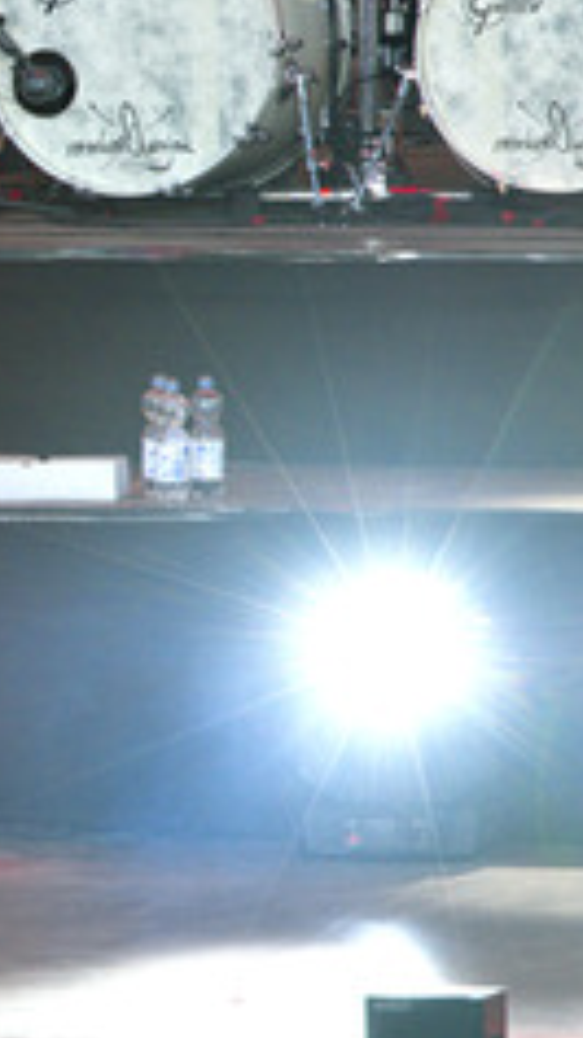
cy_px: 403
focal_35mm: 996
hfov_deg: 1.2
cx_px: -204
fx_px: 27421
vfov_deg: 2.2
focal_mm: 500
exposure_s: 1/320
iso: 1600
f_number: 5.6
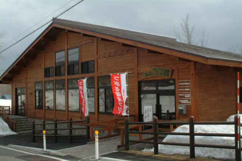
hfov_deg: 46.4
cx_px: 121
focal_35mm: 42
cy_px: 80
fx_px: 282
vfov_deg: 31.9
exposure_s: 1/90
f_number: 19
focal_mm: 28
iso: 400
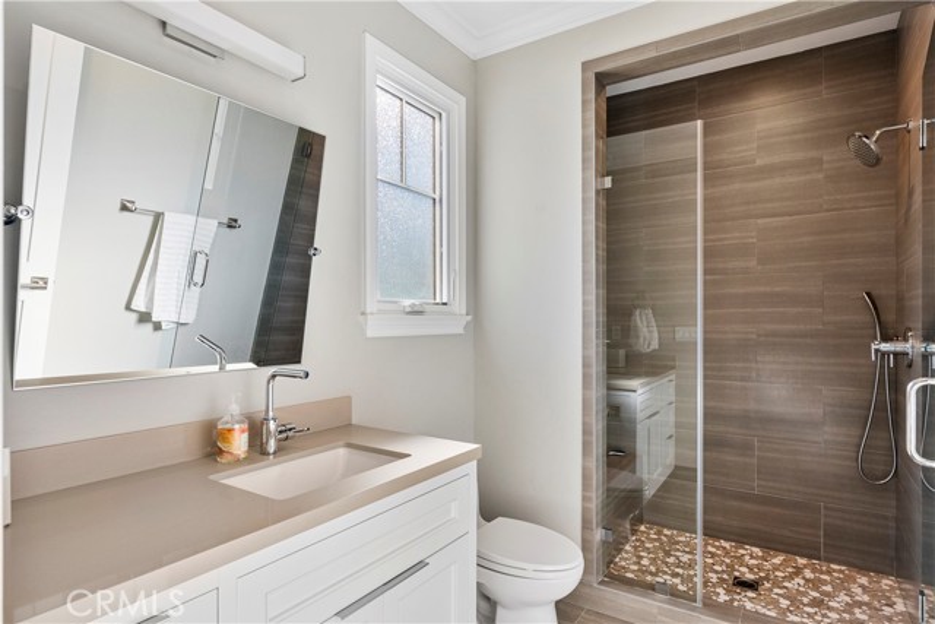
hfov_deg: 84.0
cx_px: 468
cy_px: 312
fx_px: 520
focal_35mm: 20
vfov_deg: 62.0
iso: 320
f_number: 9.5
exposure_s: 1/6
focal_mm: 20
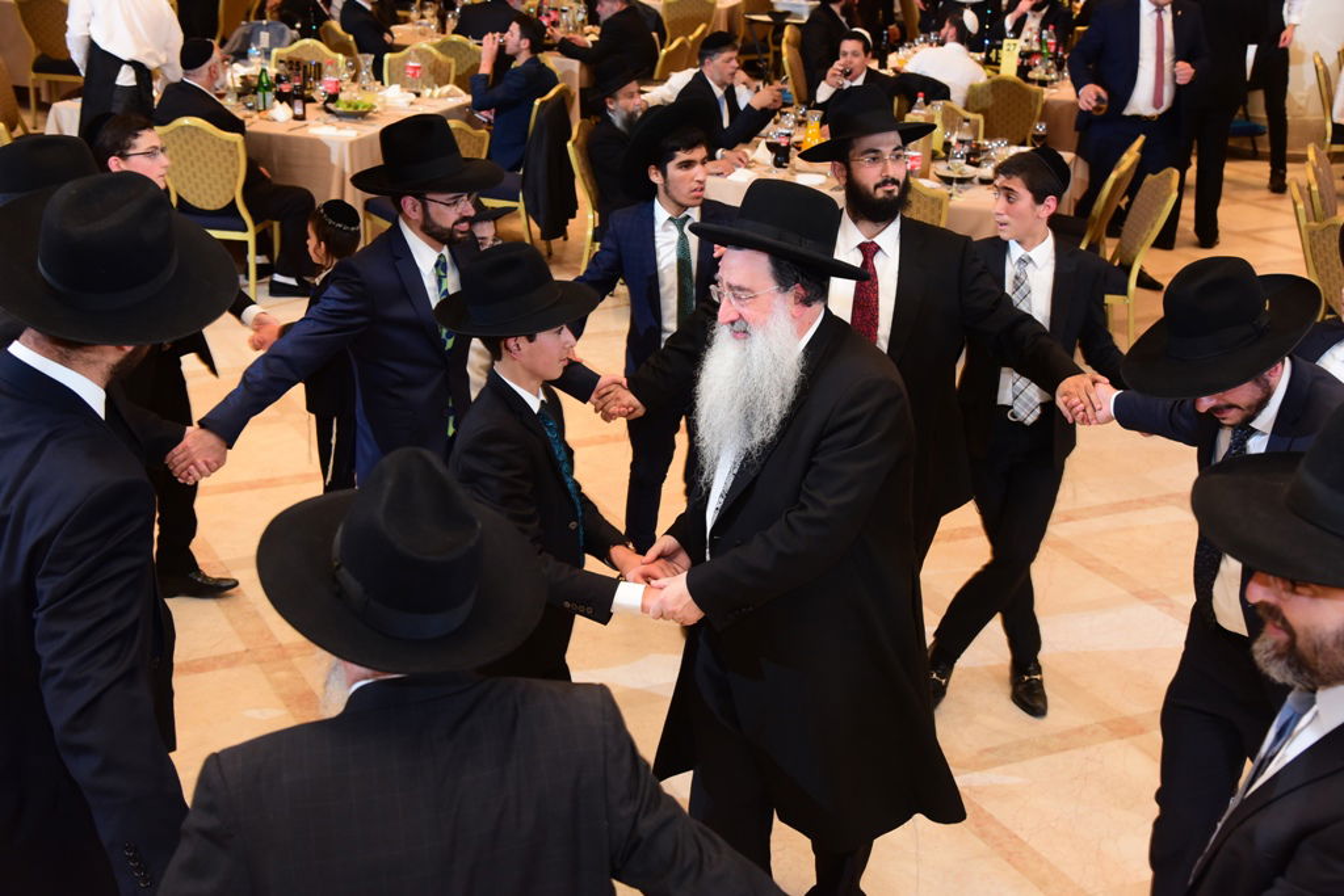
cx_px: 672
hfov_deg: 39.6
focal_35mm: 50
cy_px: 448
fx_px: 1867
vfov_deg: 27.0
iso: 2000
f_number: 5
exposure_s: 1/100
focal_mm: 50
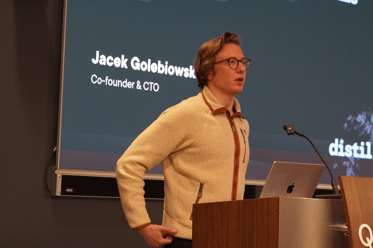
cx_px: 186
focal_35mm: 112
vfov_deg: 12.2
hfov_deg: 18.2
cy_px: 124
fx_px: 1165
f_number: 4
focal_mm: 75
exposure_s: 1/160
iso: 3200
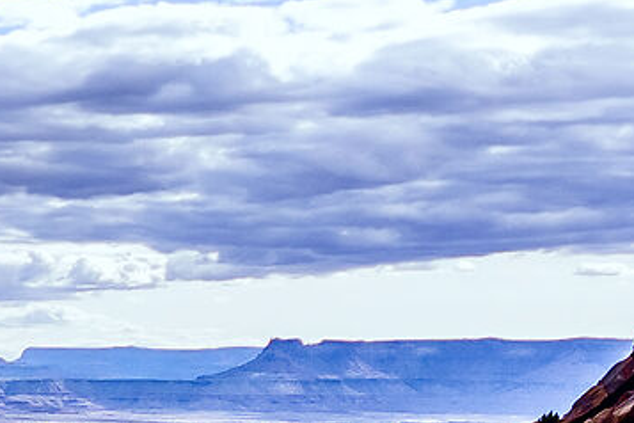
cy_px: 762
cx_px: -1188
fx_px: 2131
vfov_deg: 10.6
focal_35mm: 121
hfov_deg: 11.4
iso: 100
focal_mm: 12
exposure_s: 1/250
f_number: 8
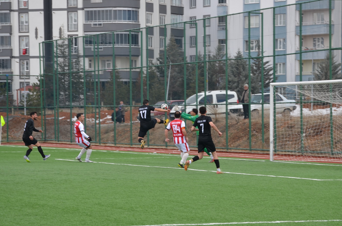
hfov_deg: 13.6
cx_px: 189
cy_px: 133
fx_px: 1431
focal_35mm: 151
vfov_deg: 9.0
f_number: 8
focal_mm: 80
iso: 180
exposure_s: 1/250
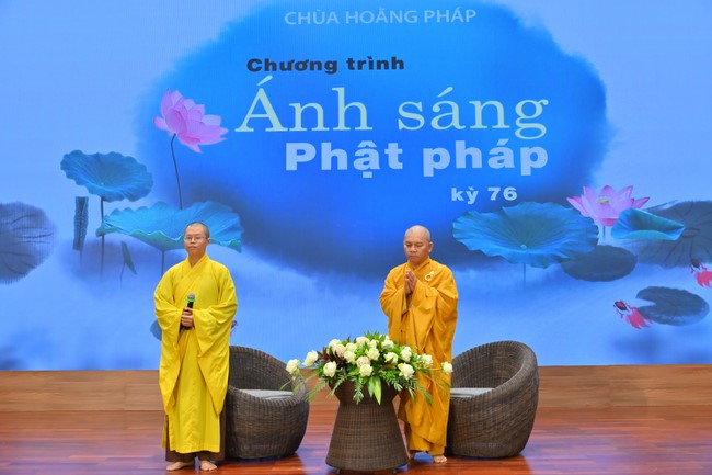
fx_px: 692
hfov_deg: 54.4
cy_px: 238
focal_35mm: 35
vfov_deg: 37.8
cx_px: 356
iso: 1250
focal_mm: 35
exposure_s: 1/80
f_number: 5.6
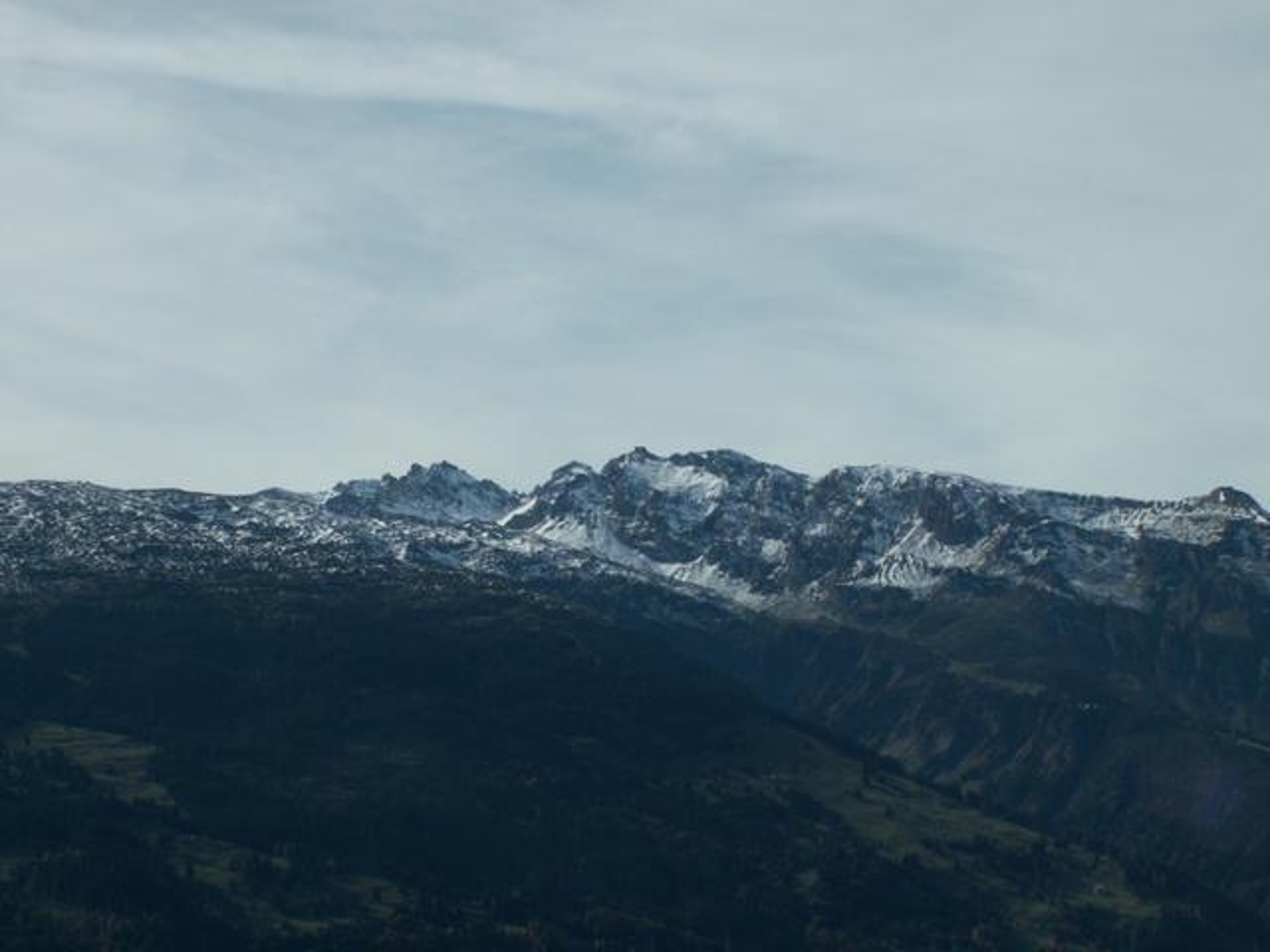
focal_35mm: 77
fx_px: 2825
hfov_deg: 25.3
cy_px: 476
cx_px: 635
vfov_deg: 19.1
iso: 50
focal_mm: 12.93
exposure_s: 1/320
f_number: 8
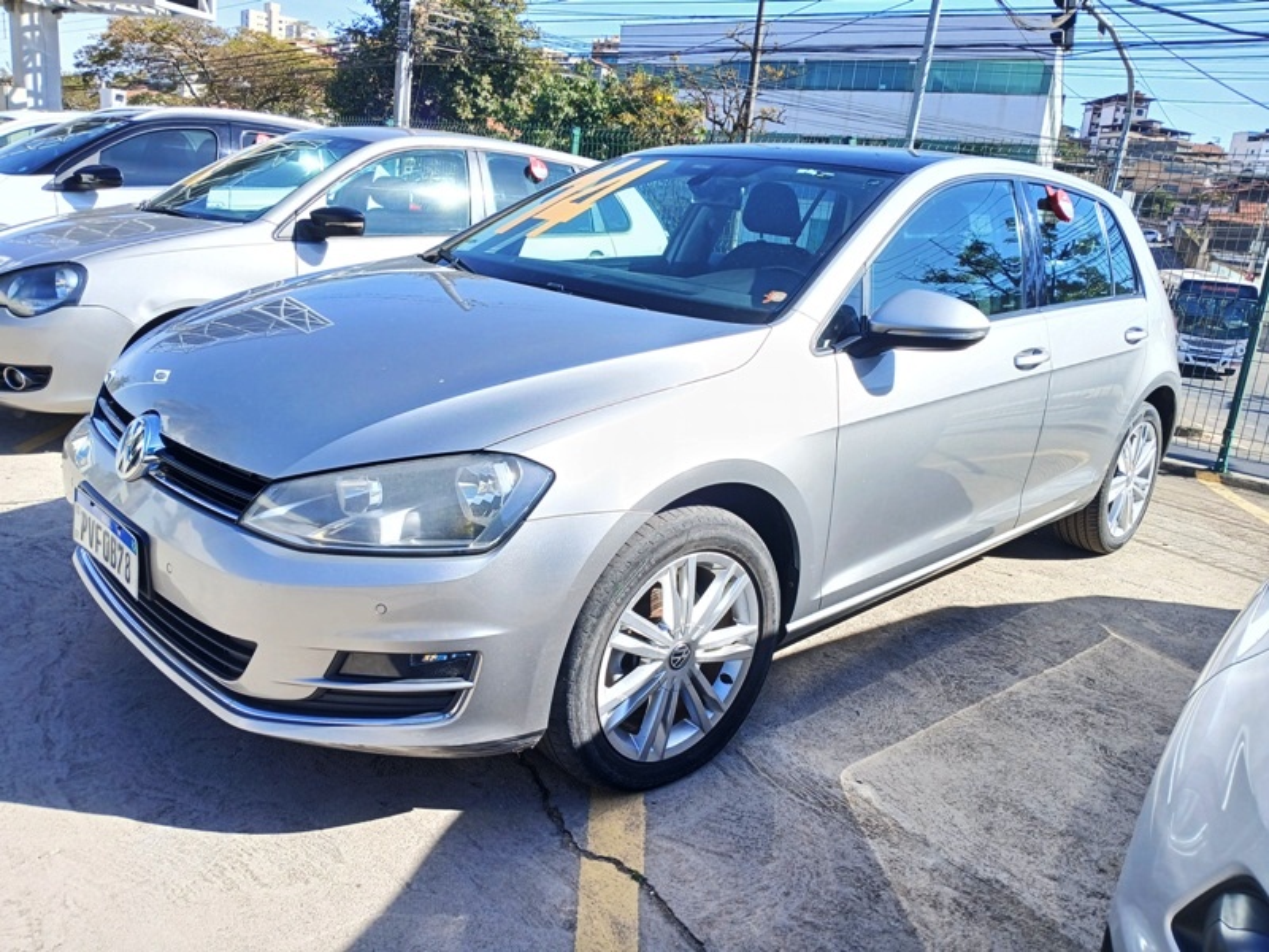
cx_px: 634
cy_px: 476
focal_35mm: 26
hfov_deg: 67.3
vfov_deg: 53.1
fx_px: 953
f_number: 1.8
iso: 25
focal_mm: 3.98
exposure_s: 1/120
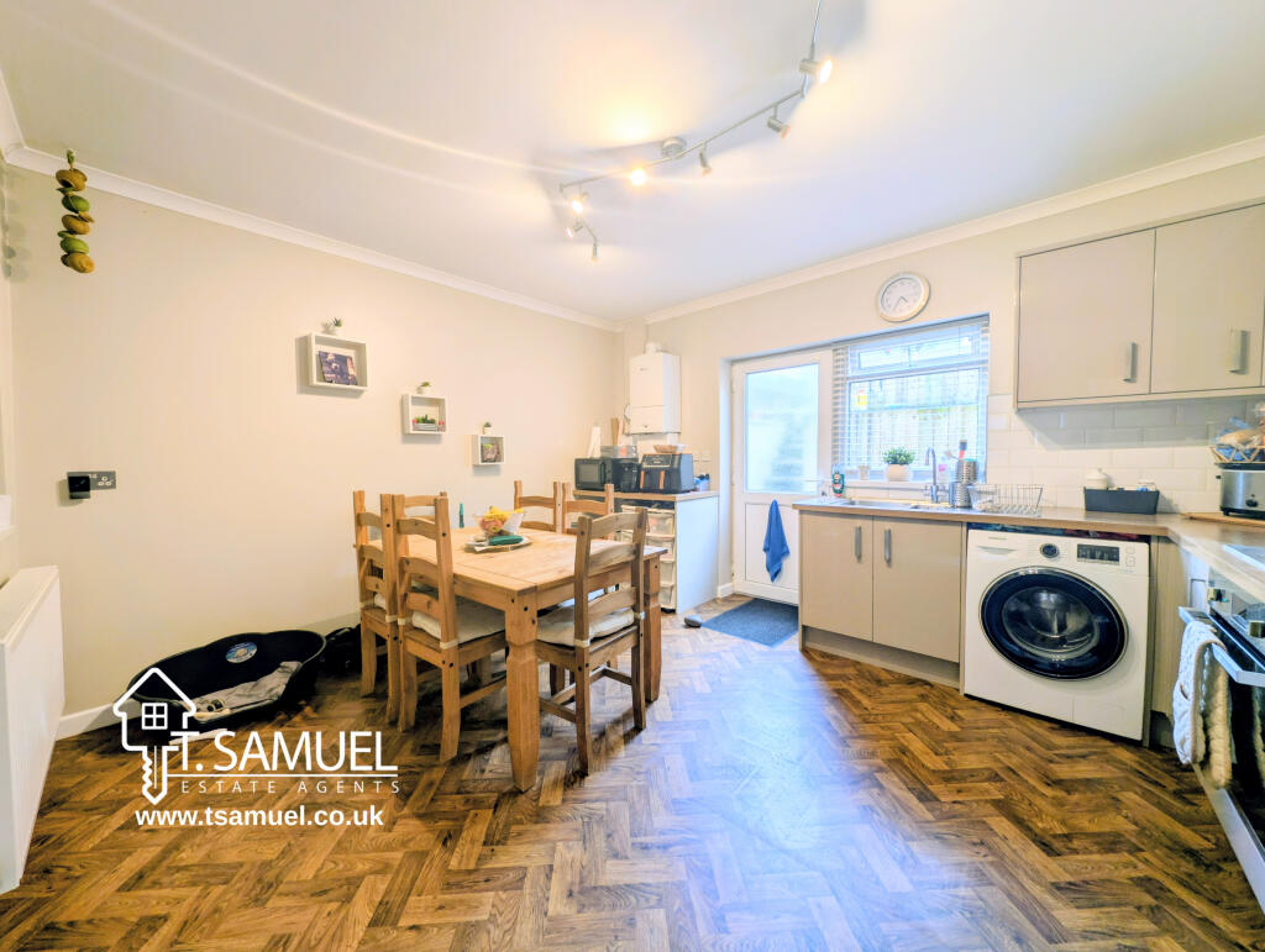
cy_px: 476
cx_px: 632
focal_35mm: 12
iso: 40
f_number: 1.95
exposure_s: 1/38.3
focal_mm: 2.23
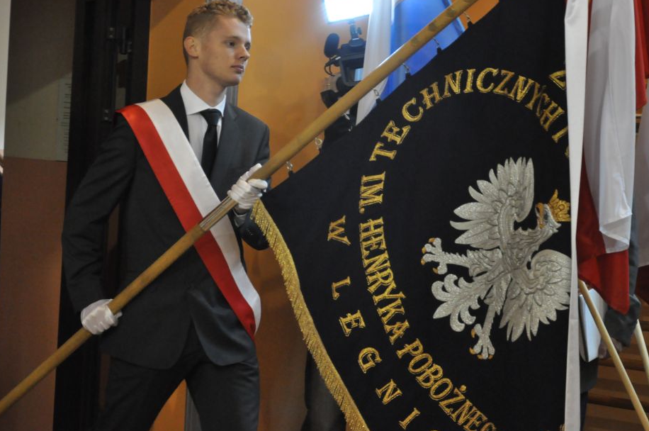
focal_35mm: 104
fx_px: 1872
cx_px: 313
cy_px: 199
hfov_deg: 19.7
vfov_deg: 13.1
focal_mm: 62
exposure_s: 1/200
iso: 2000
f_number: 5.3
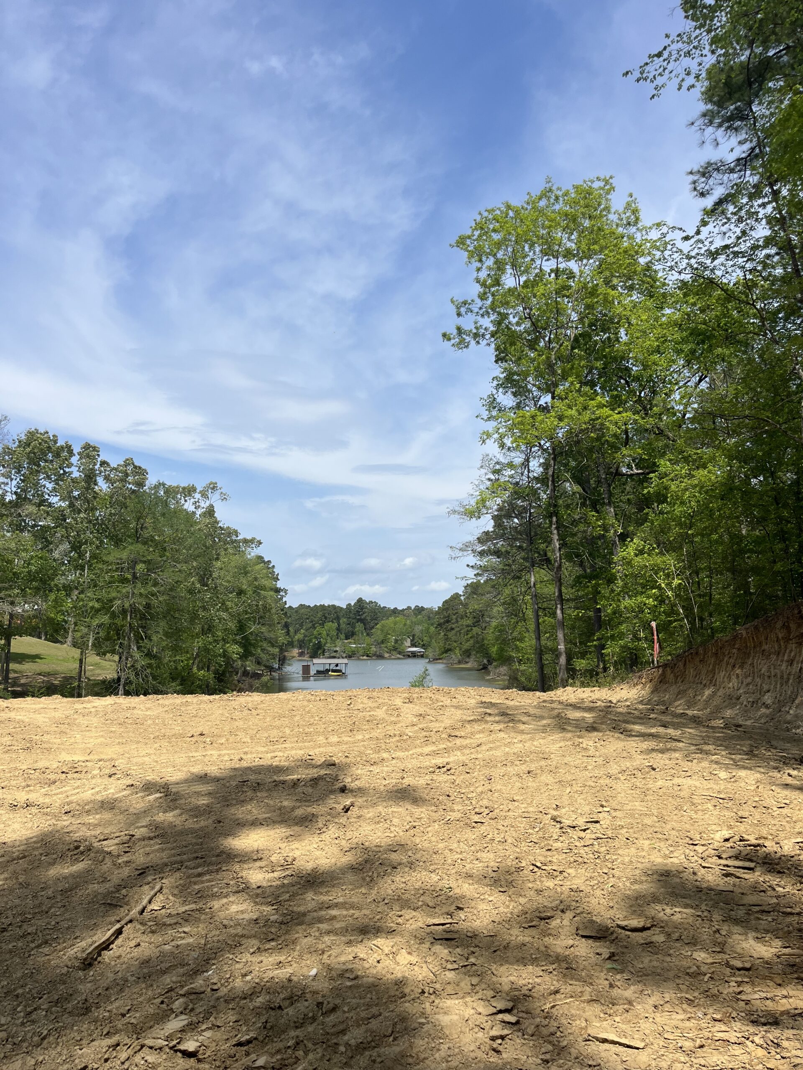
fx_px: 804
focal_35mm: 26
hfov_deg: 53.1
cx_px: 402
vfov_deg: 67.3
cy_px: 535
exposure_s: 1/5319
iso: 50
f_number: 1.6
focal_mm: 5.1
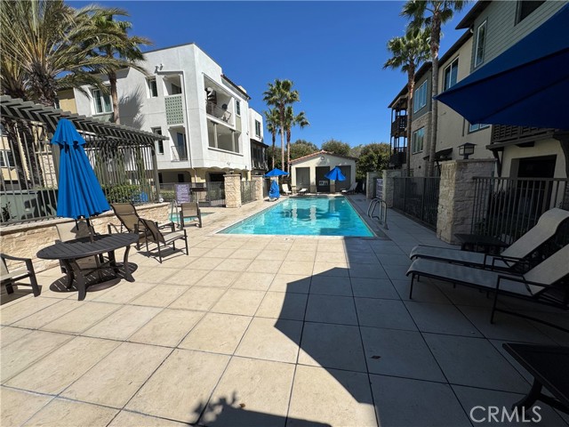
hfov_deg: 102.1
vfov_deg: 85.7
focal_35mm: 14
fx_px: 230
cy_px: 214
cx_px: 284
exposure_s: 1/3390
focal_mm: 2.22
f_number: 2.2
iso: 40
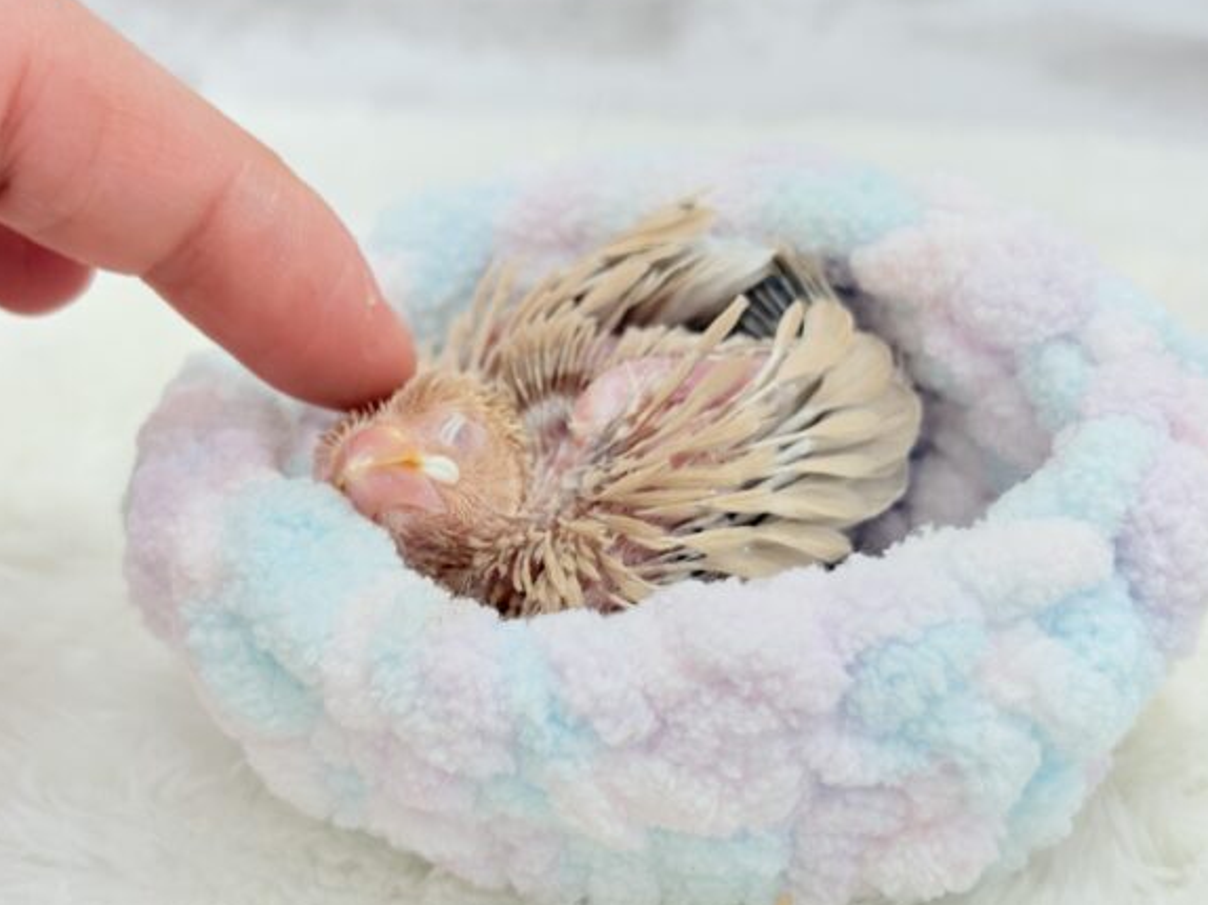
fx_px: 2023
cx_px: 593
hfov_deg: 33.2
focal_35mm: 58
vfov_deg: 25.2
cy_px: 480
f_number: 1.6
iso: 40
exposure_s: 1/50
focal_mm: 5.96
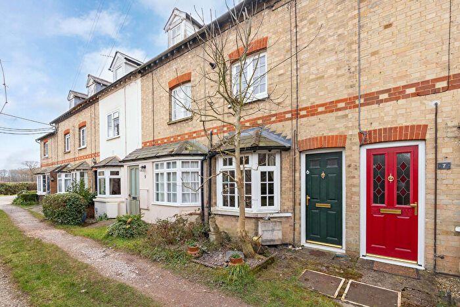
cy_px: 154
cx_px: 230
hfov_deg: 96.7
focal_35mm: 16
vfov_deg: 73.9
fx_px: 205
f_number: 7.1
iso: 1000
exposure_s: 1/1000
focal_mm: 16
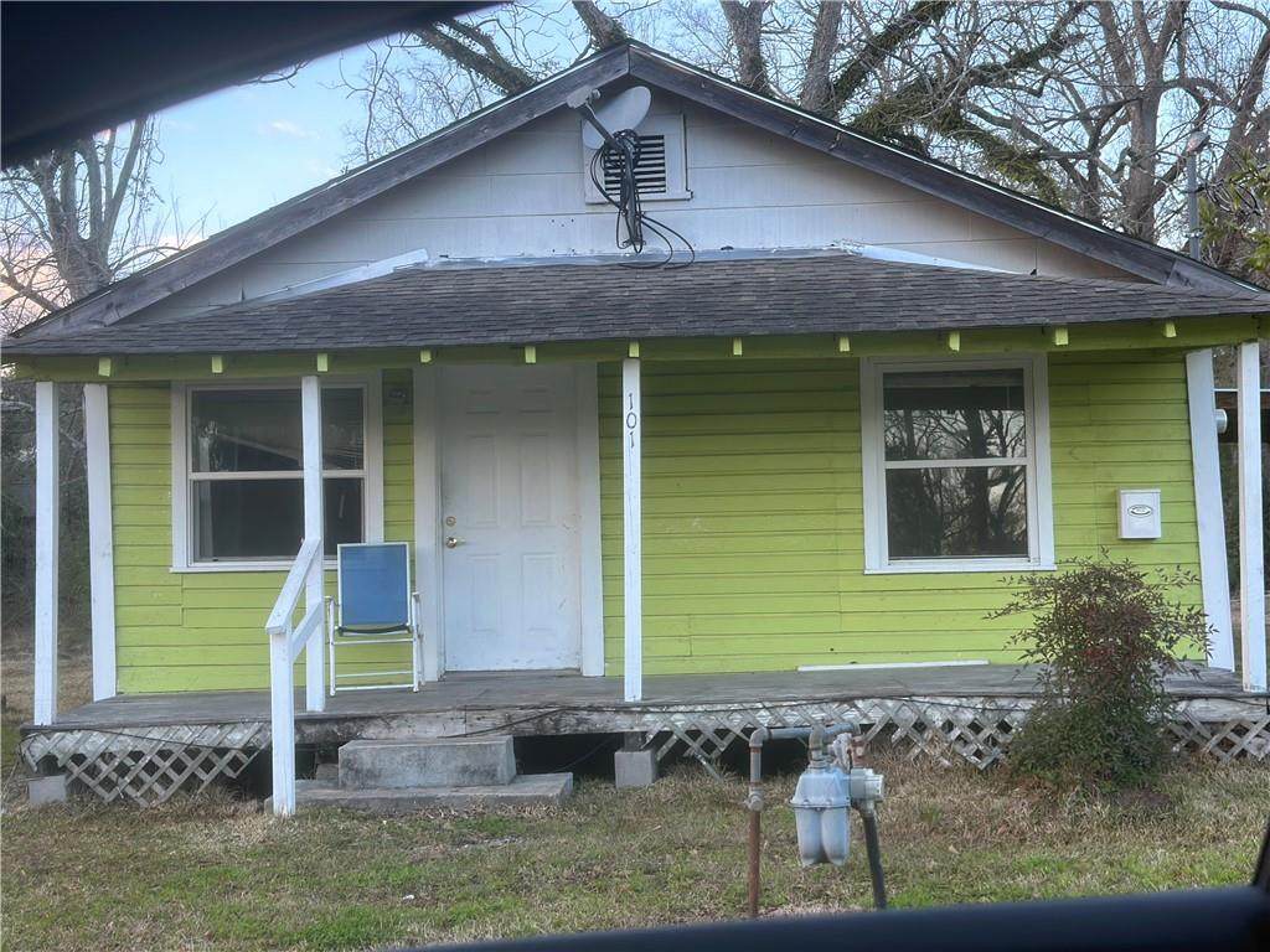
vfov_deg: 30.3
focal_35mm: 48
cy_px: 476
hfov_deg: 39.7
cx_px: 635
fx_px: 1761
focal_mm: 6.86
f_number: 1.78
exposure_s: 1/195
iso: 80
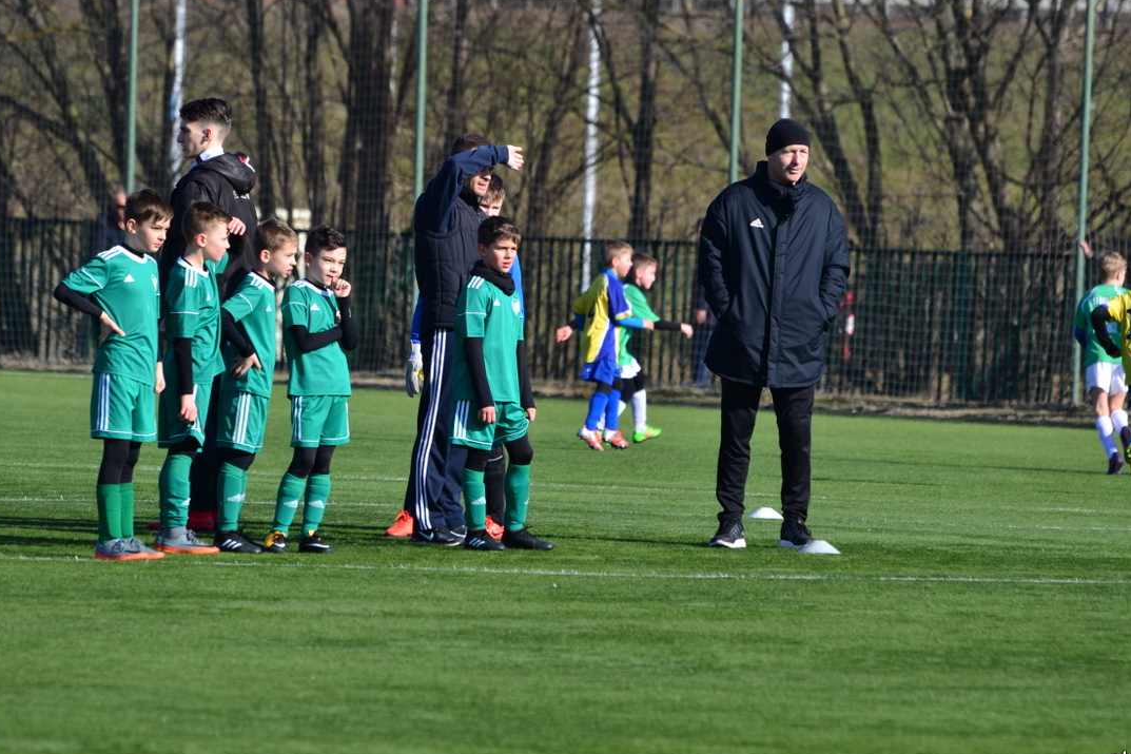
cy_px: 379
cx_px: 570
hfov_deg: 5.1
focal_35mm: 402
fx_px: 12627
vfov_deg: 3.4
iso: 140
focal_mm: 240
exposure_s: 1/800
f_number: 5.3
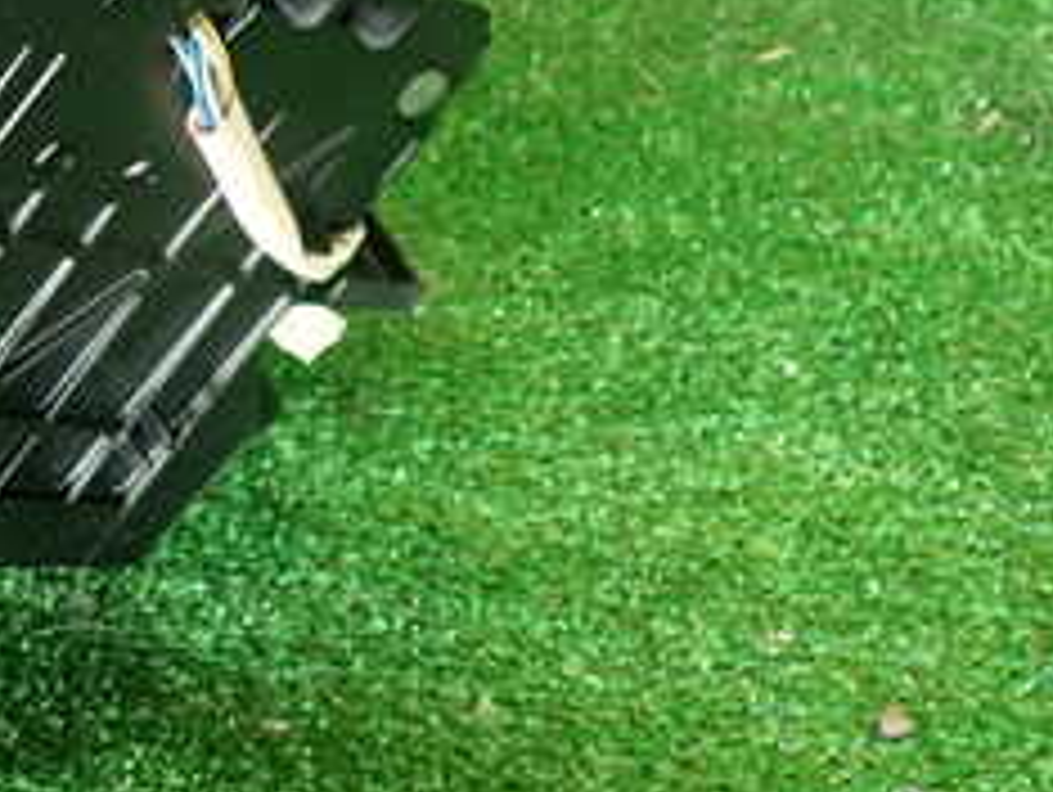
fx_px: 2497
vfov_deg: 17.8
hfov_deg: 22.2
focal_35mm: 82
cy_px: 130
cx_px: -176
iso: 320
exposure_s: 1/30
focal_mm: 5.79
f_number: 2.4
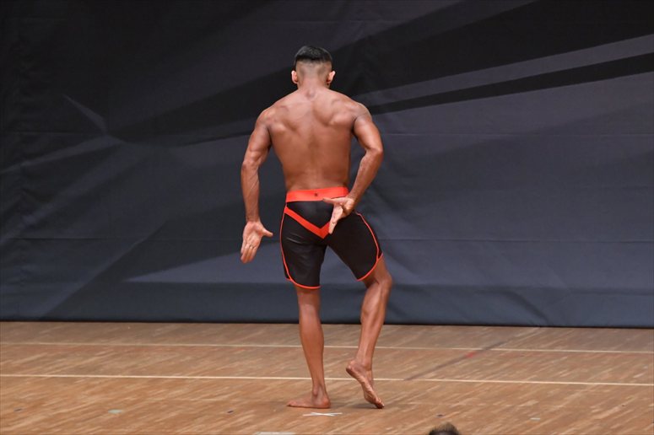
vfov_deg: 4.8
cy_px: 218
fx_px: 5175
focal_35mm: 285
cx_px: 327
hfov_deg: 7.2
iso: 6400
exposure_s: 1/400
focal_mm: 190
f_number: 5.6
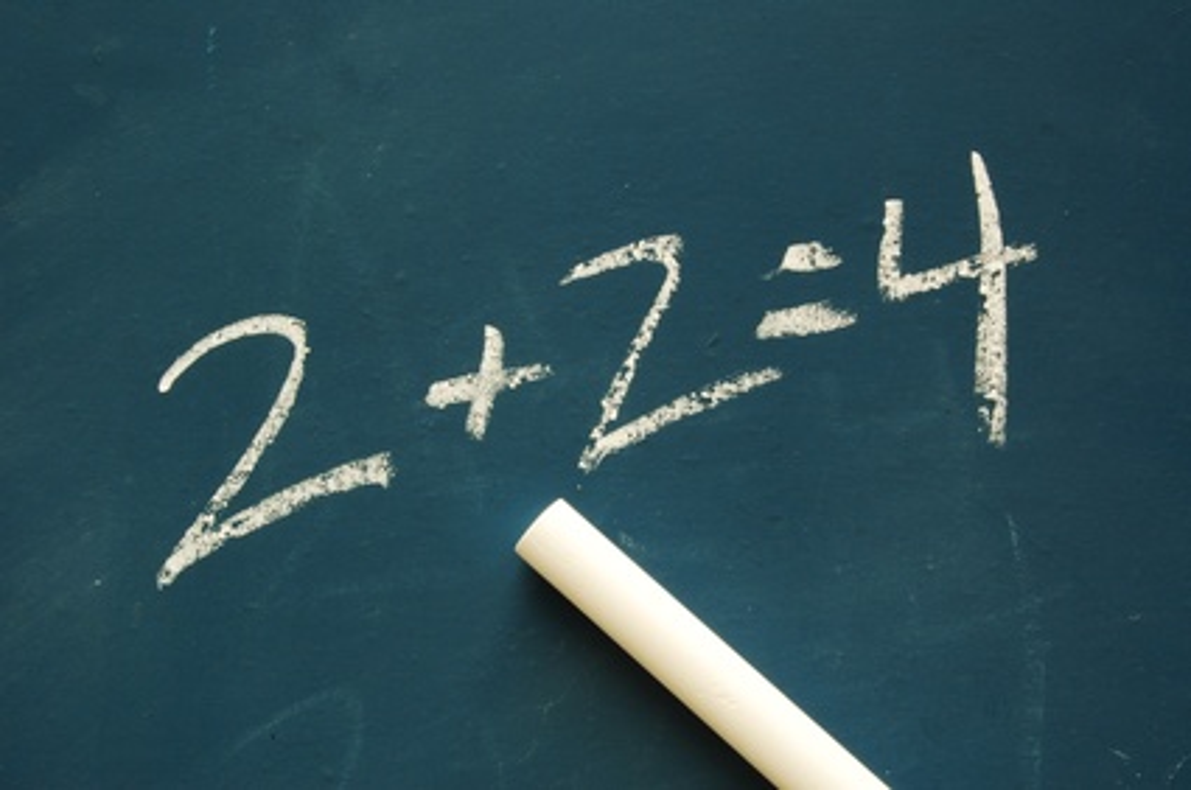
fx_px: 2477
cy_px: 395
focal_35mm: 75
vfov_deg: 18.1
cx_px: 596
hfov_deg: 27.0
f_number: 32
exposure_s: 6
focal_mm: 50
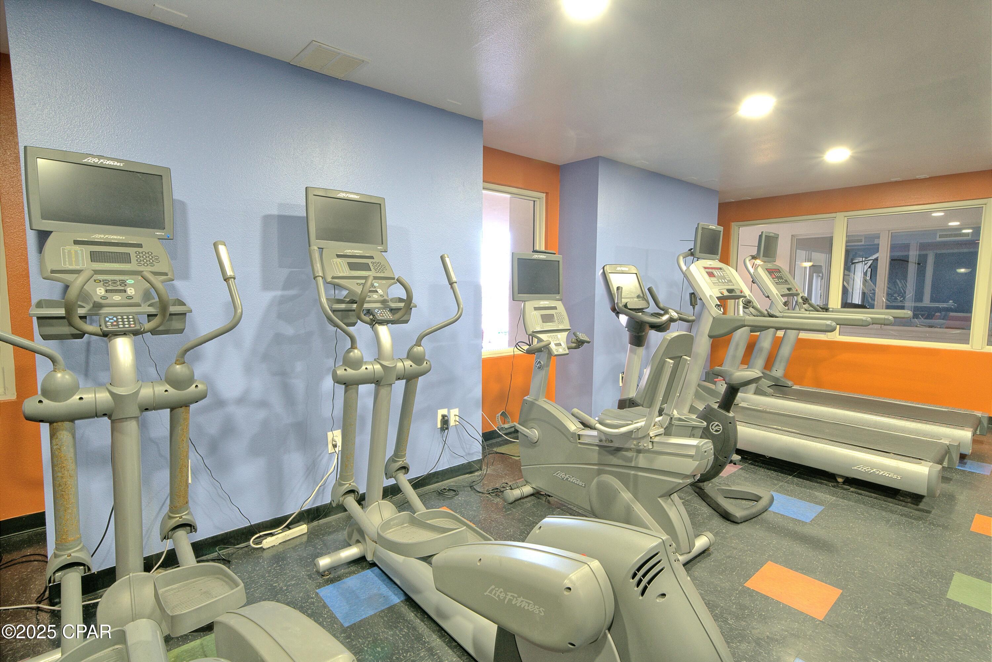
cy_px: 331
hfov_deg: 93.3
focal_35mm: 17
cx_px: 496
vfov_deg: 70.5
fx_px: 469
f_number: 11
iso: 200
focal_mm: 17
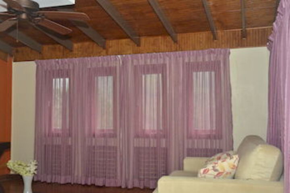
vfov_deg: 33.0
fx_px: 326
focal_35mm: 40
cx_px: 145
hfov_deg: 47.9
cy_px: 96
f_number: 7.1
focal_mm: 27
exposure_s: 1/60
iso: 2000
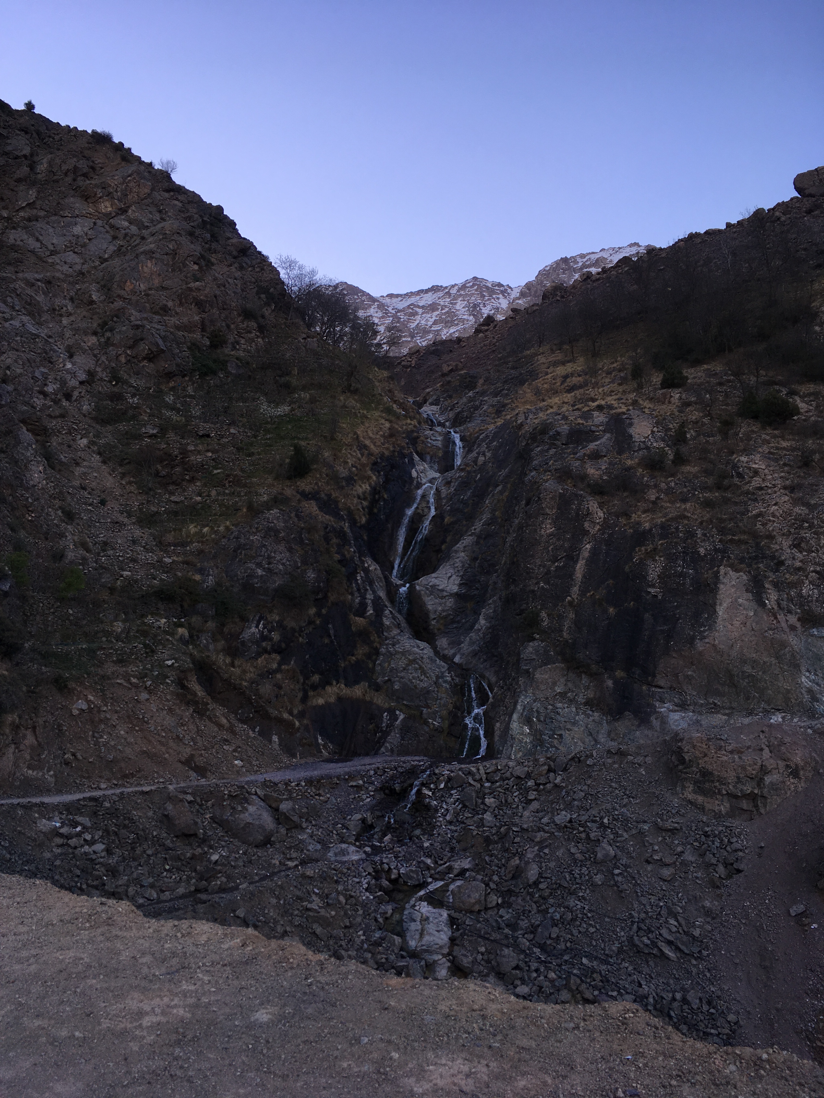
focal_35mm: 29
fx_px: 920
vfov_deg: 61.7
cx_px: 412
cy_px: 549
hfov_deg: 48.2
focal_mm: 4.15
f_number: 2.2
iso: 25
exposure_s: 1/101
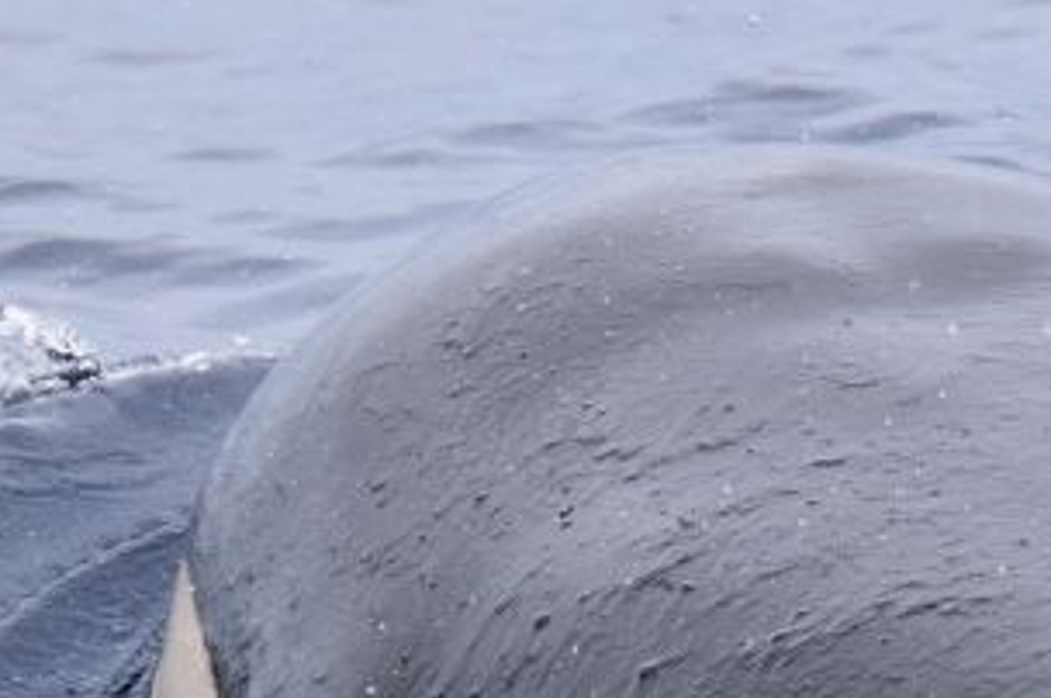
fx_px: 46106
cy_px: 572
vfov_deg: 0.9
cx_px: 1020
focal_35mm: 1581
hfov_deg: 1.3
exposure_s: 1/1600
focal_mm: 400
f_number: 6.3
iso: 400
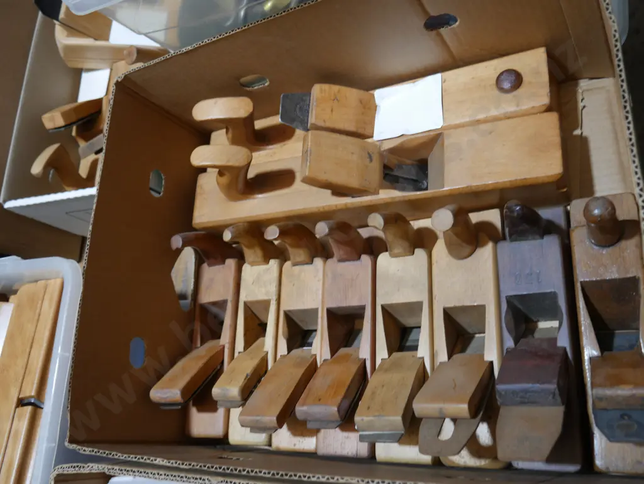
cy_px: 242
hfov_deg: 56.8
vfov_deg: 44.2
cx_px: 322
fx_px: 596
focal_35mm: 32
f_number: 3.6
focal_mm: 16
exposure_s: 1/60
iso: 200
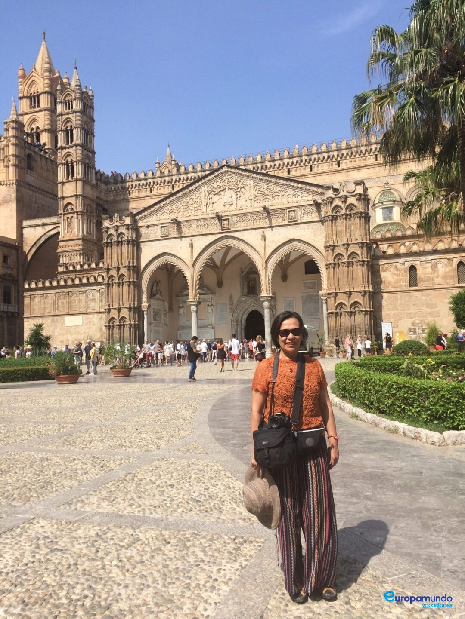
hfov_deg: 48.2
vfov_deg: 61.7
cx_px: 232
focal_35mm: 29
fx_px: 519
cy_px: 310
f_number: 2.2
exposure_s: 1/2283
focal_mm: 4.15
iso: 32
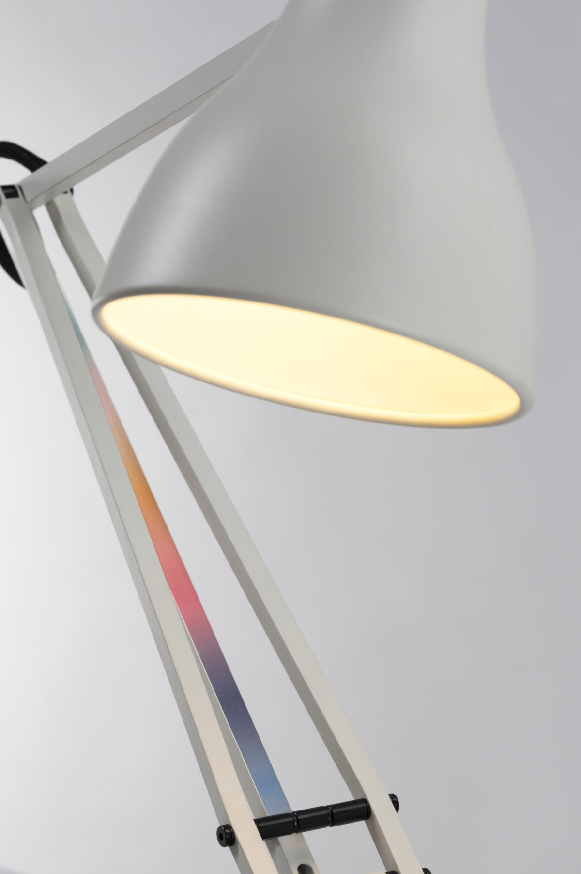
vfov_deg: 16.1
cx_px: 290
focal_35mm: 127
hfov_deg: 10.8
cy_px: 437
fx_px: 3078
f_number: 8
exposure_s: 1/125
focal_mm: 85
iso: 200
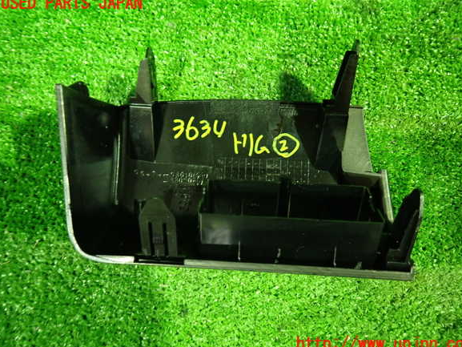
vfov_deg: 53.1
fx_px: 347
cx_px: 237
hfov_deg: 67.3
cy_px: 174
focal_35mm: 26
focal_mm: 4.5
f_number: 2
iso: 800
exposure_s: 1/20
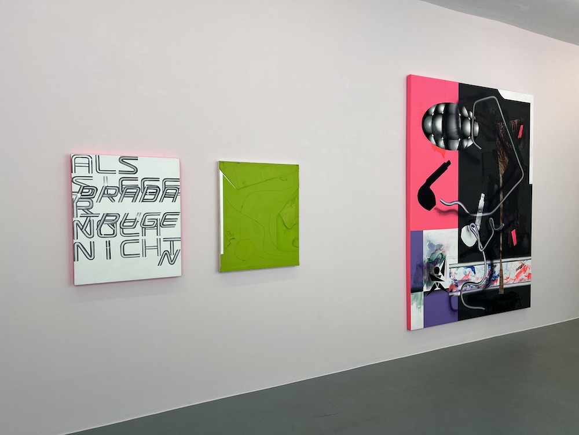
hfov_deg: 67.3
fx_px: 435
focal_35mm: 26
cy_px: 218
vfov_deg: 53.1
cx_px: 290
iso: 50
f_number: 1.5
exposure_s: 1/441
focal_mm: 5.7
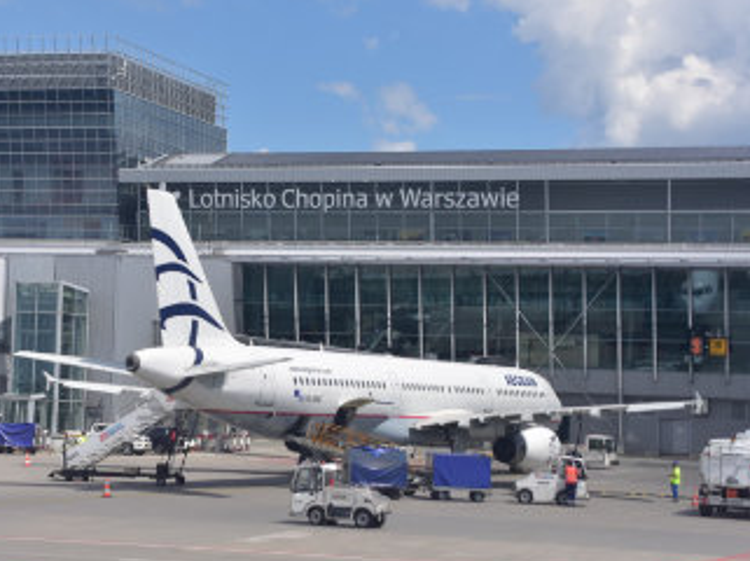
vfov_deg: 16.4
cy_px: 286
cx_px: 343
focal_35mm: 90
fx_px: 1948
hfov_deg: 21.8
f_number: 5
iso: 100
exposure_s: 1/500
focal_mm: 50
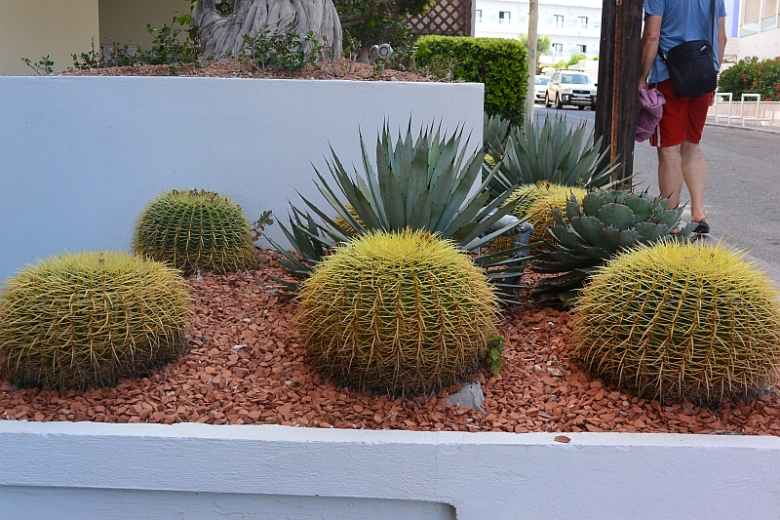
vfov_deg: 33.4
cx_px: 390
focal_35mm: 40
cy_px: 260
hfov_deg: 48.5
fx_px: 866
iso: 160
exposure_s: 1/250
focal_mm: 15.1
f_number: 4.2
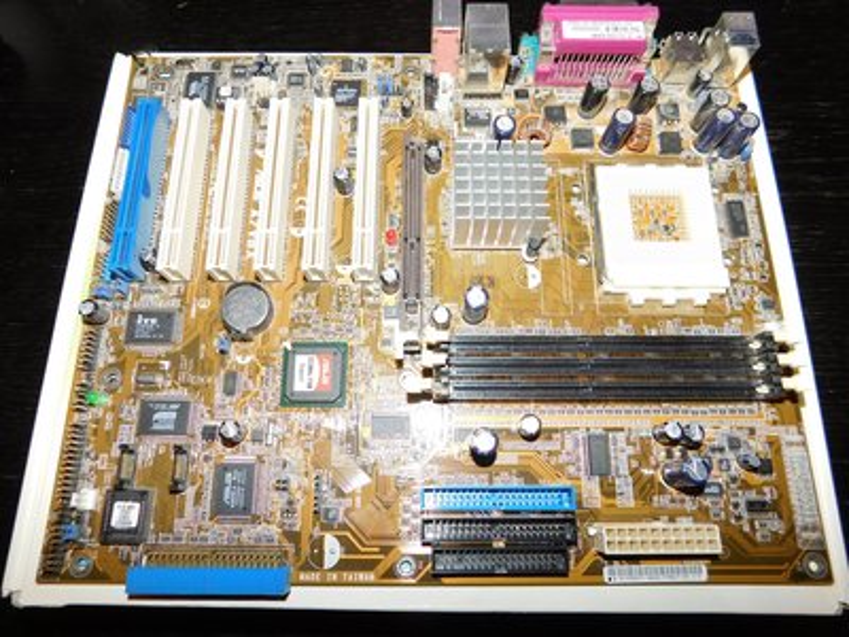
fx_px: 564
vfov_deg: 58.9
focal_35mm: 23
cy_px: 318
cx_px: 424
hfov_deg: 73.9
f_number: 3
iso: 200
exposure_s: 1/30
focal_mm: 4
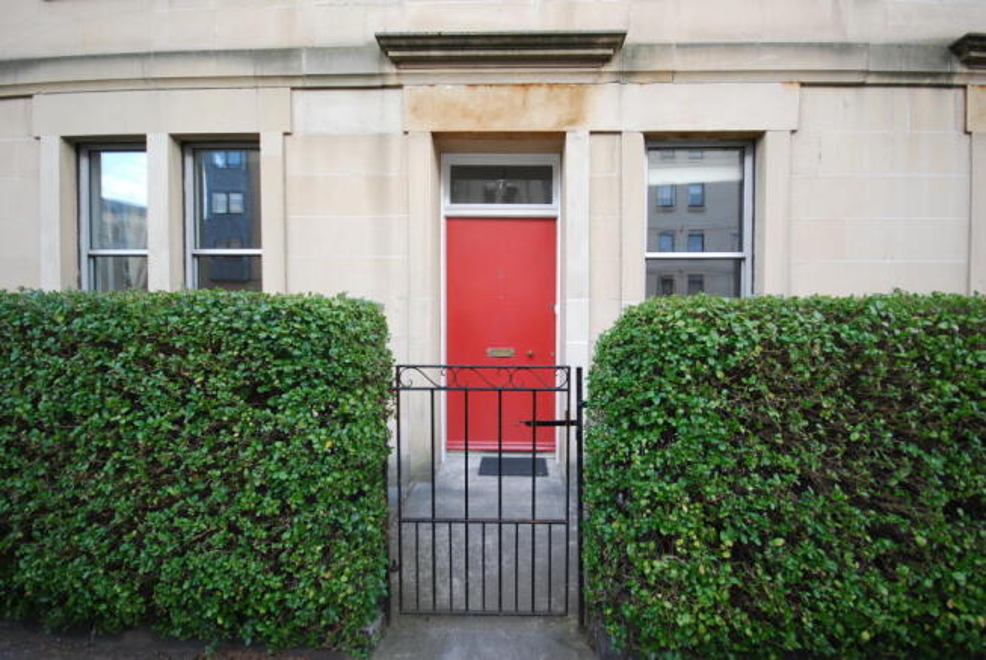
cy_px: 330
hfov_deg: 100.3
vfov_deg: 77.5
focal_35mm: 15
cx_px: 493
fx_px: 411
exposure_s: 1/80
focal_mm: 10
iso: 400
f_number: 4.5
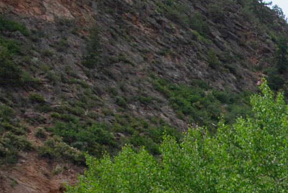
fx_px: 1121
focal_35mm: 140
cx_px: 664
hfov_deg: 12.1
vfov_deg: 9.3
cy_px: 374
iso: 400
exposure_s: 1/640
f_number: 7.1
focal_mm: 25
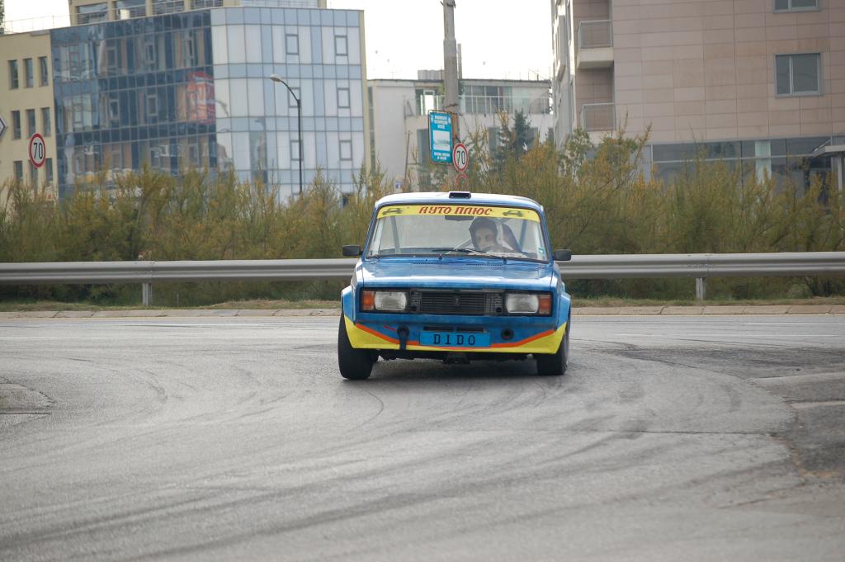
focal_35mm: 150
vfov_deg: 9.1
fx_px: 3518
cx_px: 422
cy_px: 281
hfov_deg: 13.7
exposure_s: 1/800
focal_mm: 100
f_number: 4.5
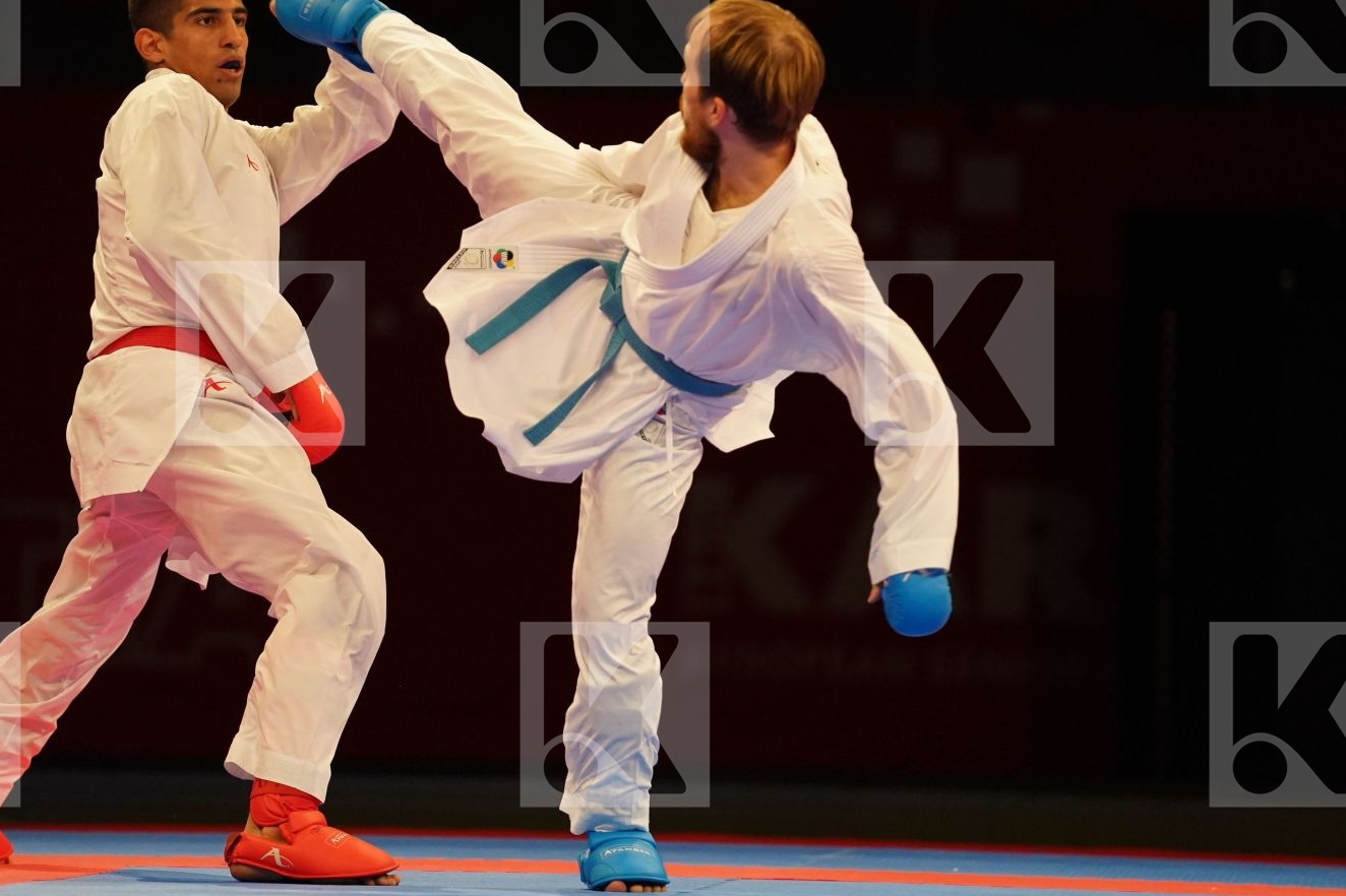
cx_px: 615
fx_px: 10167
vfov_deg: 5.0
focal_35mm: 272
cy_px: 354
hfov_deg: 7.6
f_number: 2.8
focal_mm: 200
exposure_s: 1/1000
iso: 3200
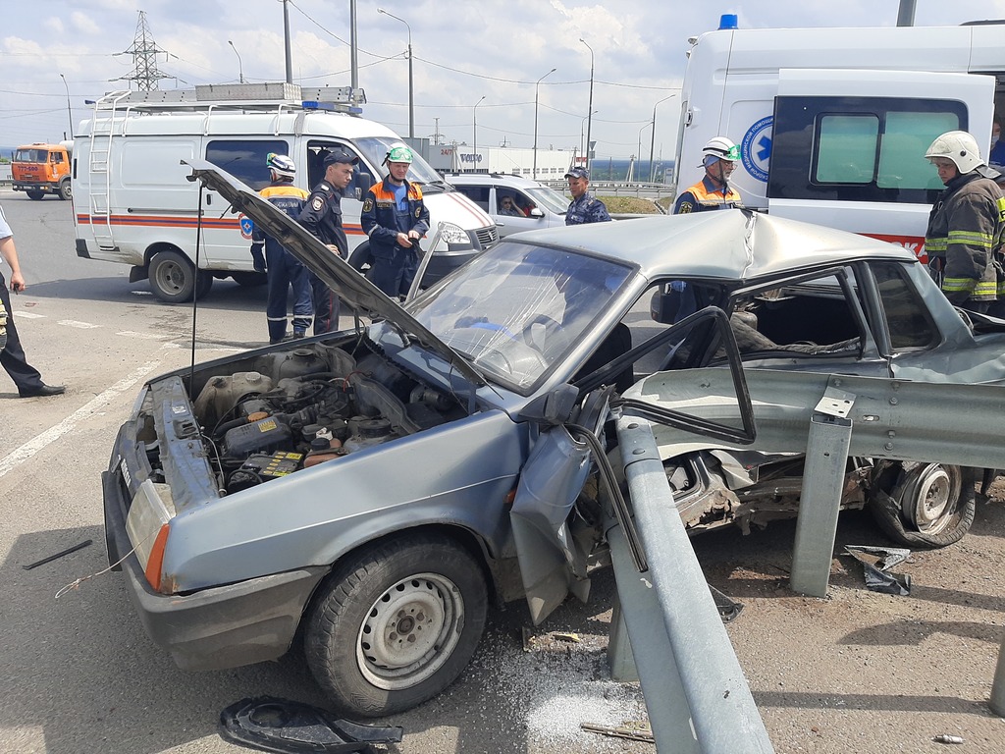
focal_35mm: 27
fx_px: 784
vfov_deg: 51.4
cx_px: 502
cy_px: 377
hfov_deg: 65.3
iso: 40
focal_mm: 3.93
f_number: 1.7
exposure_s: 1/2070
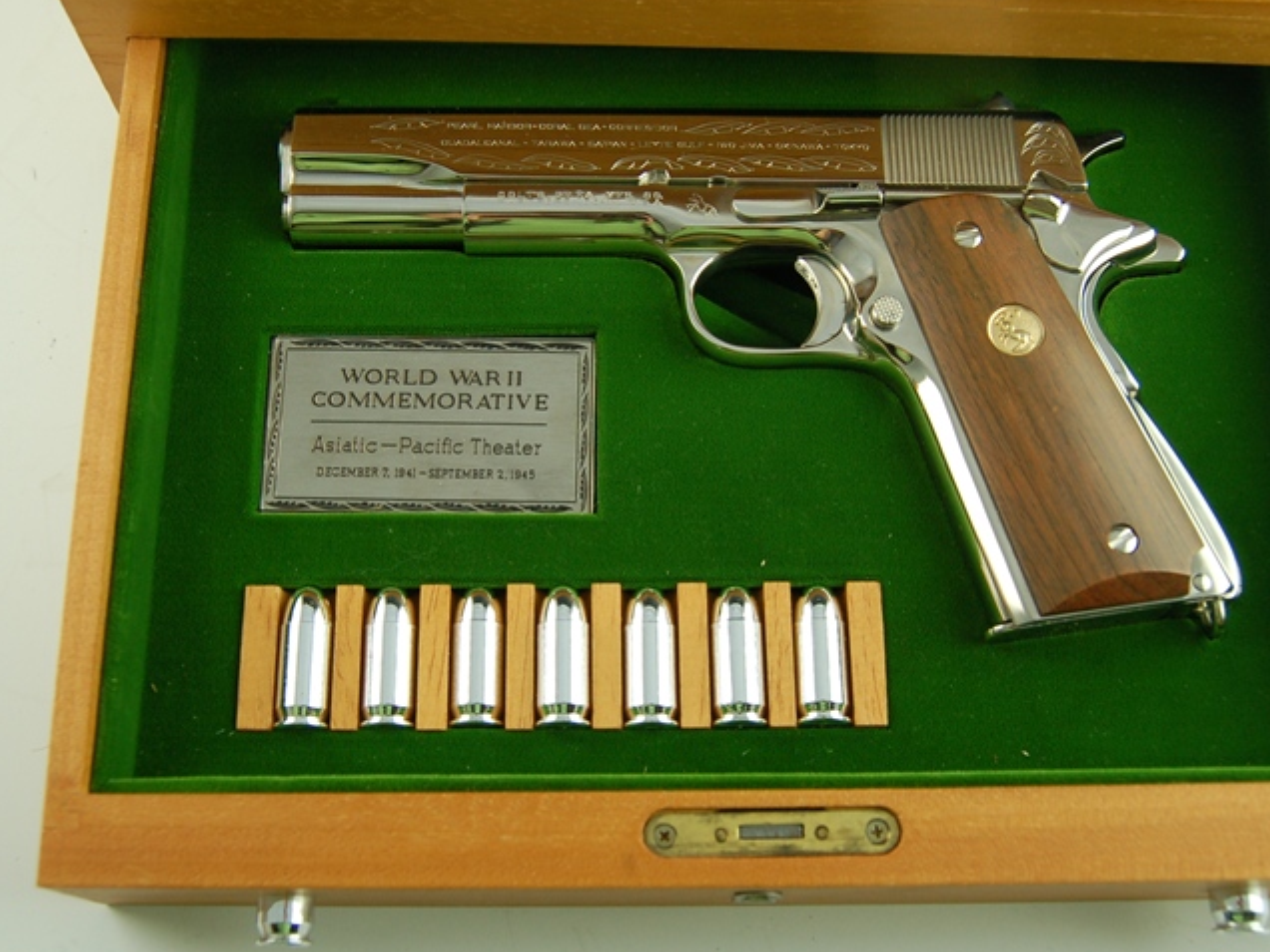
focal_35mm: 45
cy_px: 429
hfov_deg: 42.1
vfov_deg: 32.2
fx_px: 1651
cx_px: 621
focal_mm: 22
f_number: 4.5
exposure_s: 1/80
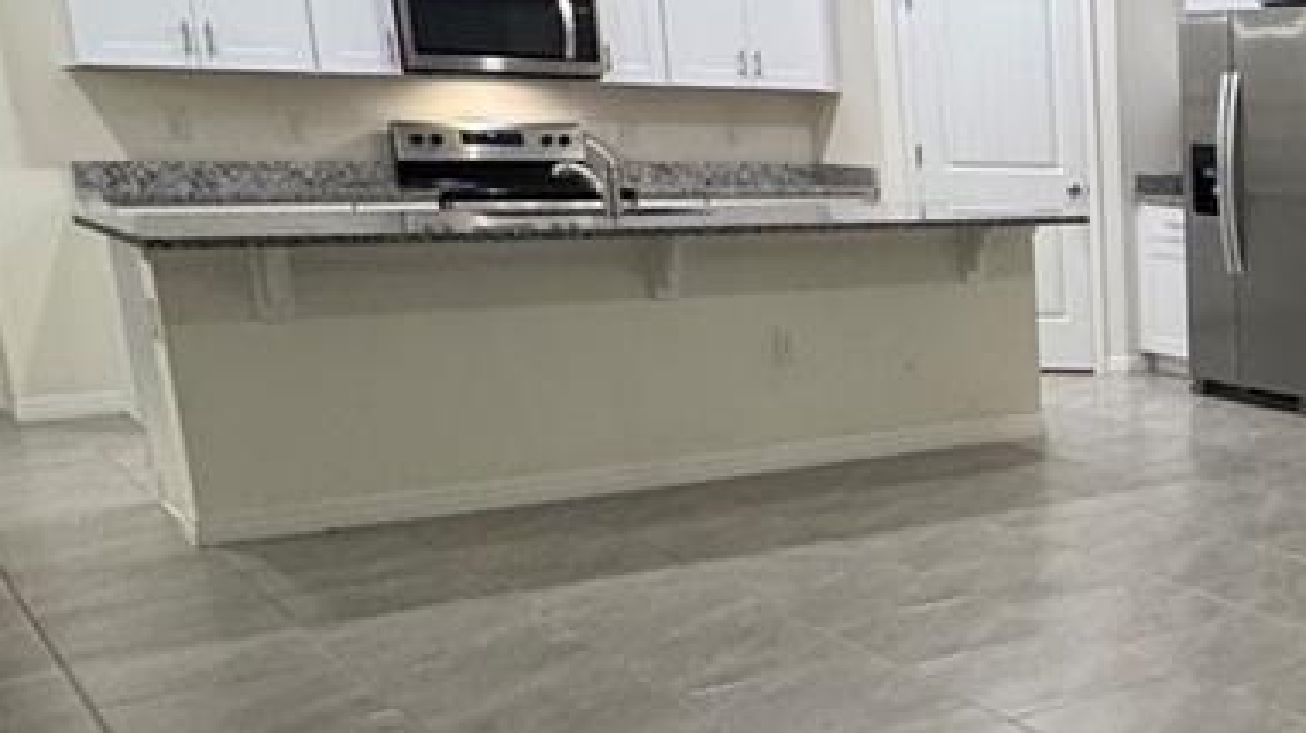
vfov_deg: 24.6
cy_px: 545
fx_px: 1662
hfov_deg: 34.9
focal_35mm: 48
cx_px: 1536
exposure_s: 1/60
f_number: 2.2
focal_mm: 2.22
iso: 250
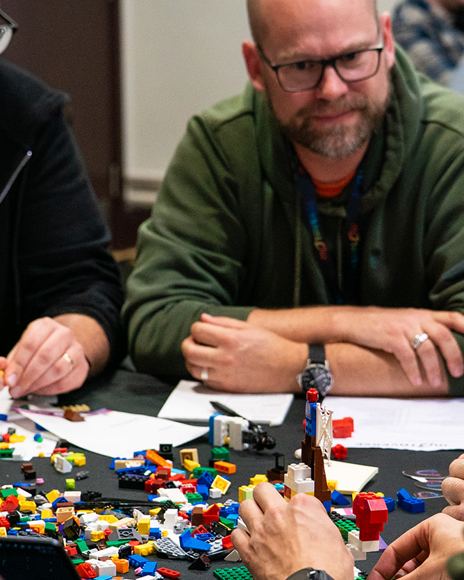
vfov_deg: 15.3
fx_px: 2163
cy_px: 341
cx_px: 255
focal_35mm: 126
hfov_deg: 12.2
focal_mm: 70
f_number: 5.6
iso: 3200
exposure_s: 1/60
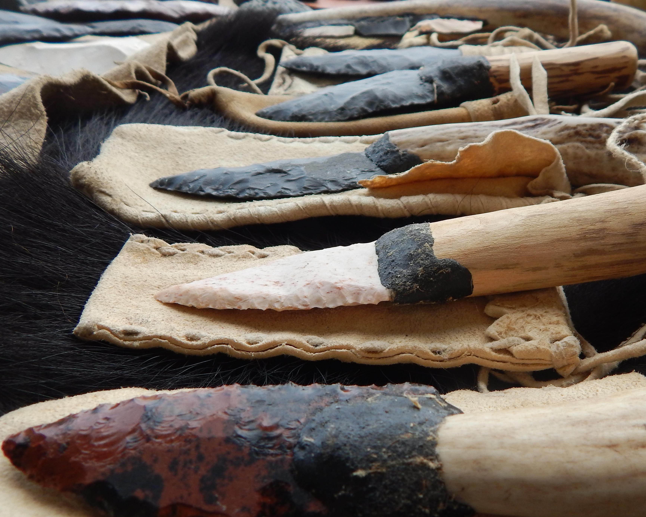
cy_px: 296
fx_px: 574
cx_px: 416
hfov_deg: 57.8
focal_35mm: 30
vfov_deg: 48.4
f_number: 3
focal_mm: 4
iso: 125
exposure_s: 1/400
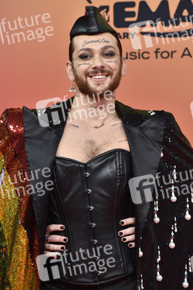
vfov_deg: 12.1
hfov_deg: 8.1
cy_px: 147
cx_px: 98
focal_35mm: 170
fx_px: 1370
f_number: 5.6
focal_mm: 160
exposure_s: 1/200
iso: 2000
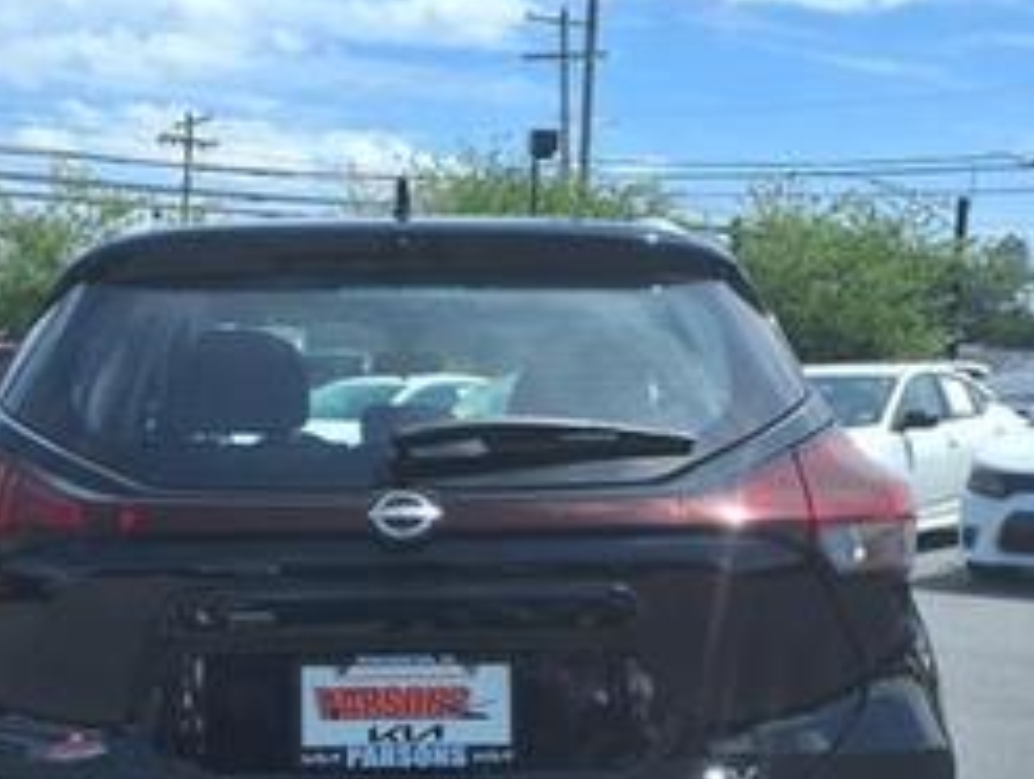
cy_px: 674
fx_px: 1645
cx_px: 419
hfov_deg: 34.8
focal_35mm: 55
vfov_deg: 25.9
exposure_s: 1/1667
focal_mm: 3.58
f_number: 1.9
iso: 40
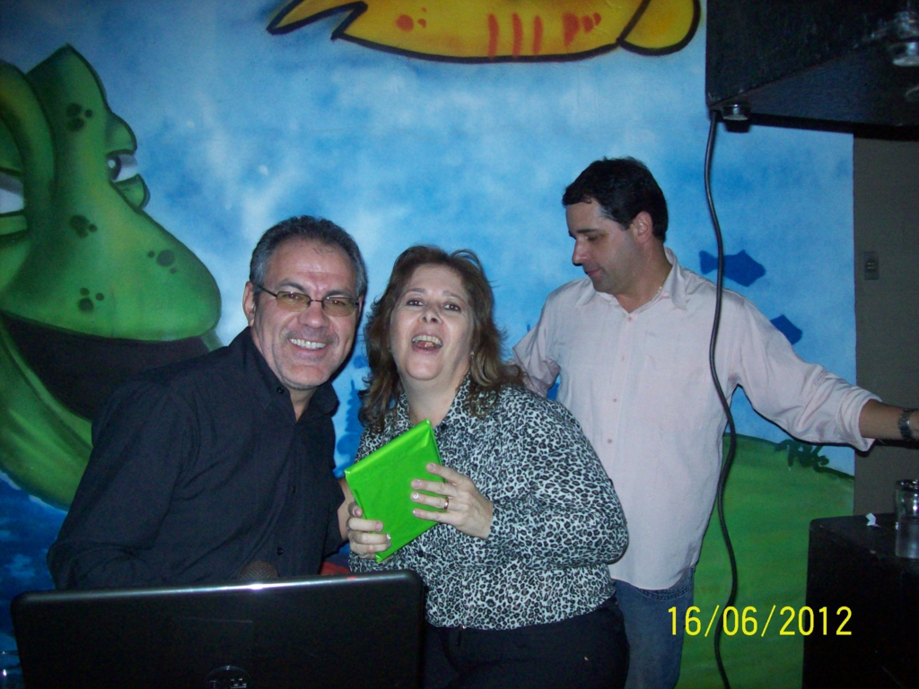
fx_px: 956
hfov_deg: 51.4
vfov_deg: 39.7
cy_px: 344
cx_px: 460
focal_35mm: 36
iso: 200
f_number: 2.7
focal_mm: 6
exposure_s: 1/64
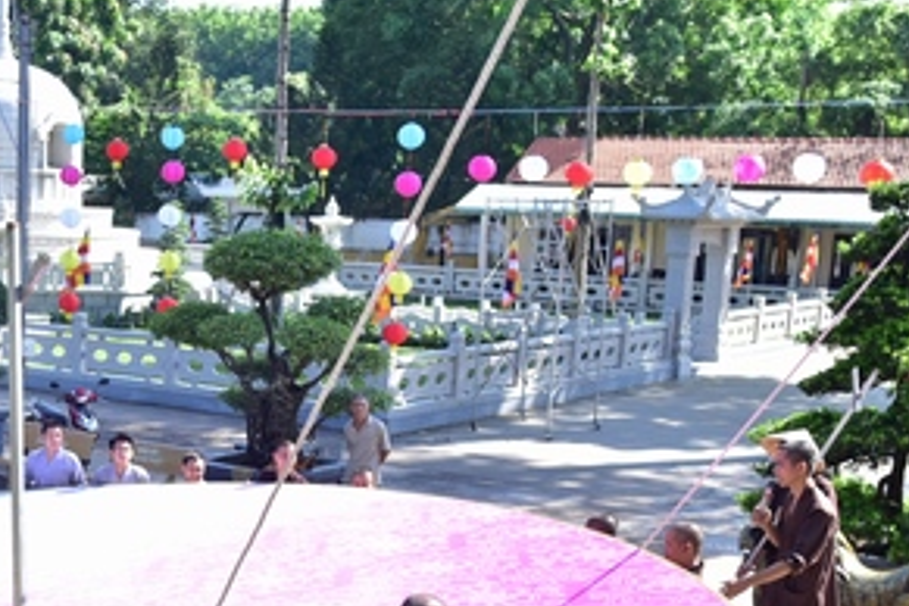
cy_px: 545
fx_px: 1692
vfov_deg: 19.9
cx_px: 44
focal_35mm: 67
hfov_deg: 28.6
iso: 160
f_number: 5.6
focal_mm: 30
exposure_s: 1/160
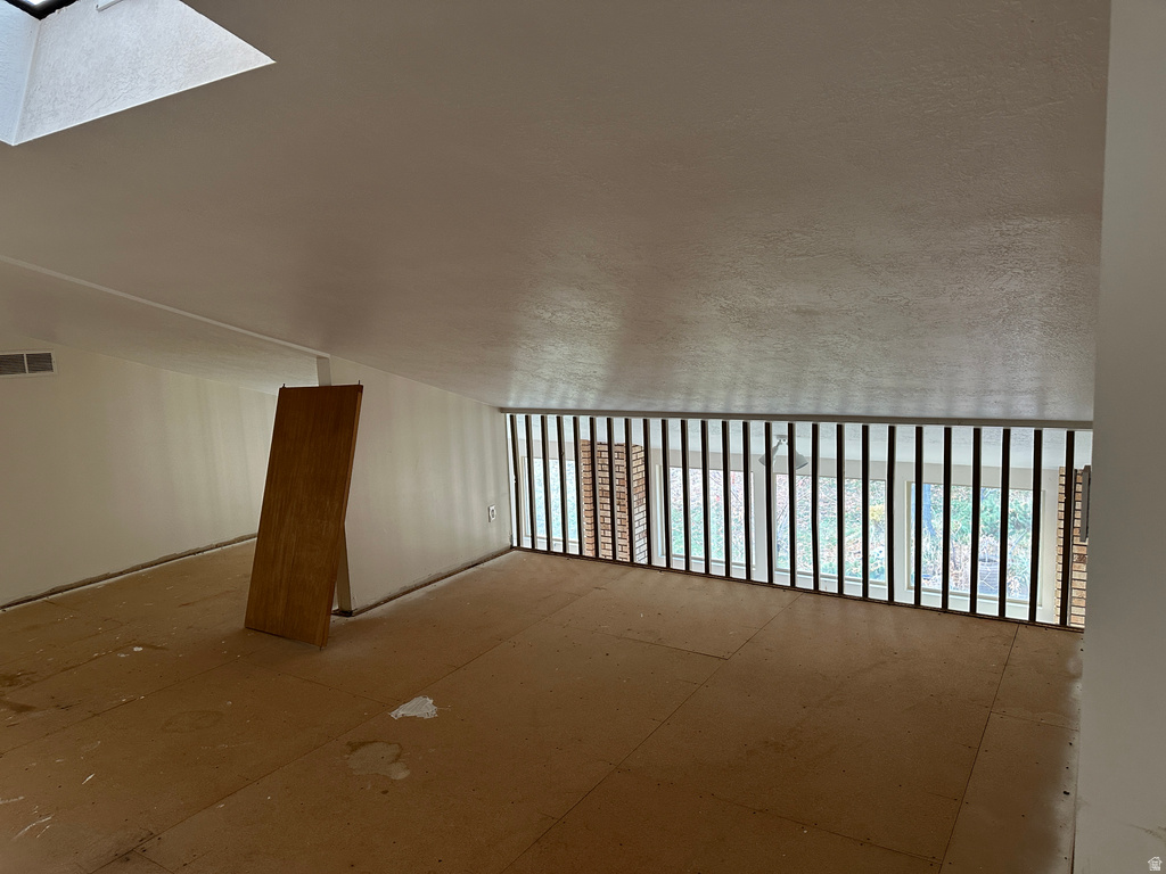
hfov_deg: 71.6
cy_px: 437
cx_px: 583
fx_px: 808
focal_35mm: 24
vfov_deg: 56.8
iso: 250
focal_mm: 6.86
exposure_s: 1/60
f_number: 1.78
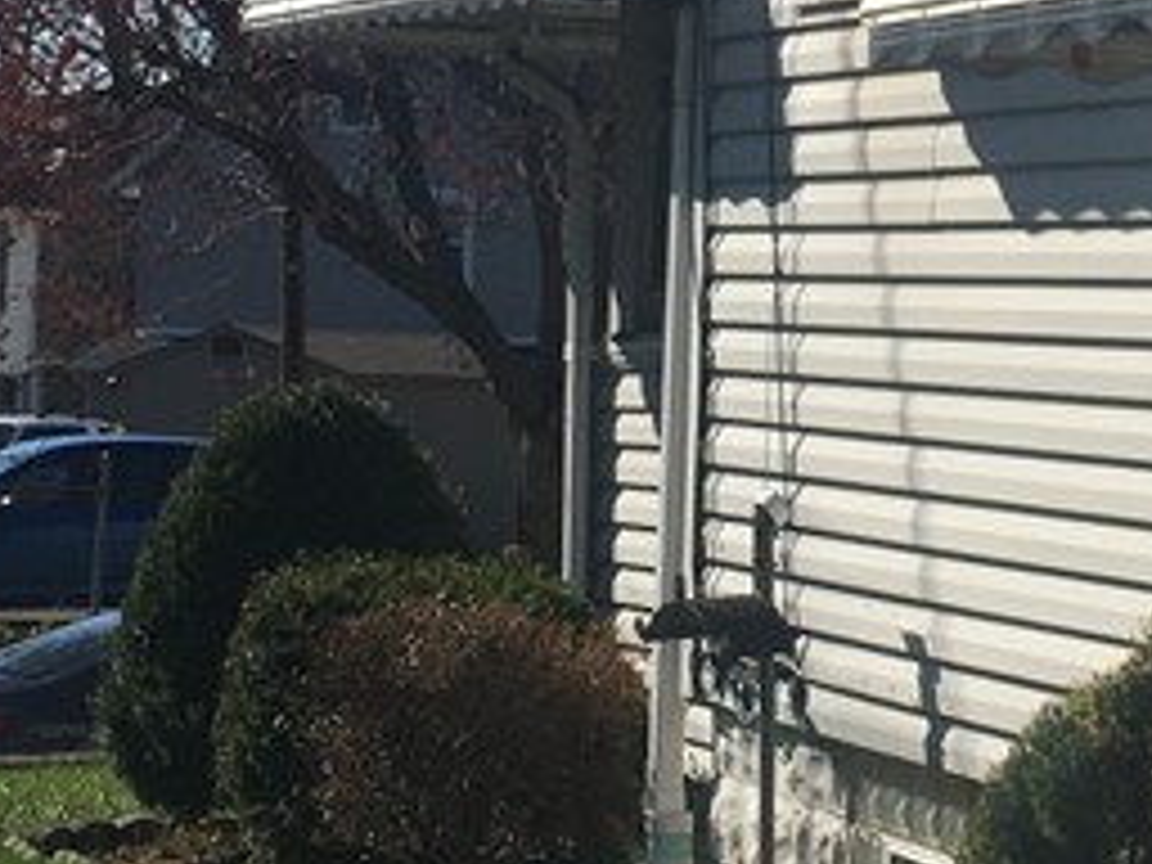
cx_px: 958
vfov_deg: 12.6
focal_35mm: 116
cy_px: 9
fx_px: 3860
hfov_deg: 16.8
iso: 25
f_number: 2.2
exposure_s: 1/2137
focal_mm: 4.15
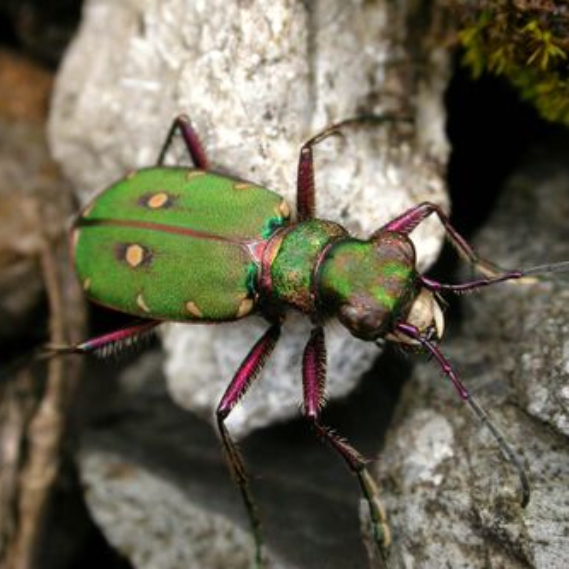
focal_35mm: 159
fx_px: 2957
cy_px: 284
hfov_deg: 11.0
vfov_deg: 11.0
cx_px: 274
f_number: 9.4
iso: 100
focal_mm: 27.7
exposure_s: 1/45.9
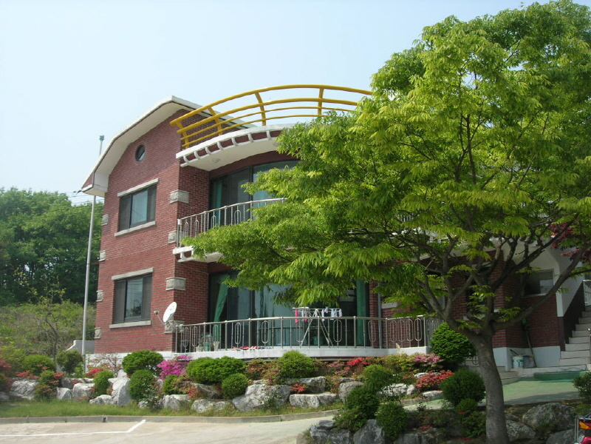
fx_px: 649
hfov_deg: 49.0
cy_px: 222
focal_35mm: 38
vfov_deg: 37.7
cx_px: 296
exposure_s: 1/490
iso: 64
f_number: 4.8
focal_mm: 7.8
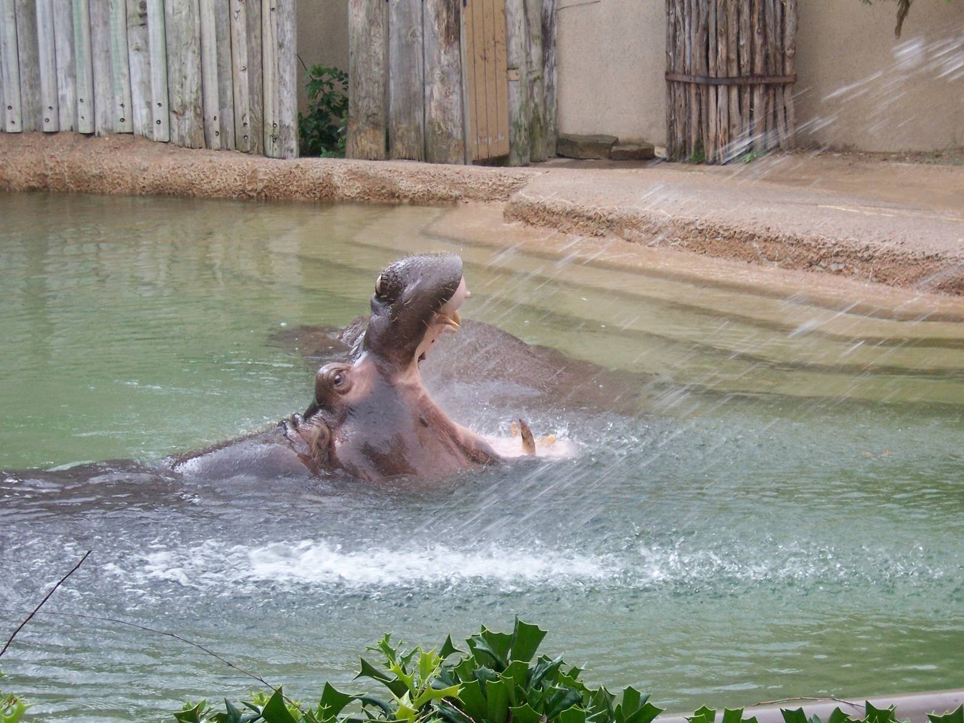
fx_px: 2479
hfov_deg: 22.0
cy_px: 362
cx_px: 482
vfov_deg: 16.6
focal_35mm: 89
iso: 140
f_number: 4.8
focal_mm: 14.8
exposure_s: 1/125
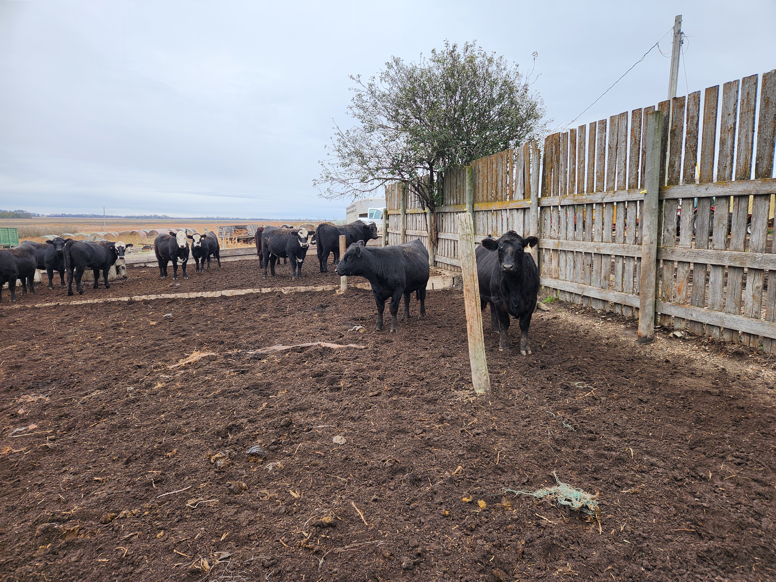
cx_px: 388
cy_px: 291
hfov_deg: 73.9
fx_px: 516
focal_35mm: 23
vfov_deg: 58.9
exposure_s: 1/275
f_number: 1.8
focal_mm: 5.4
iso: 20
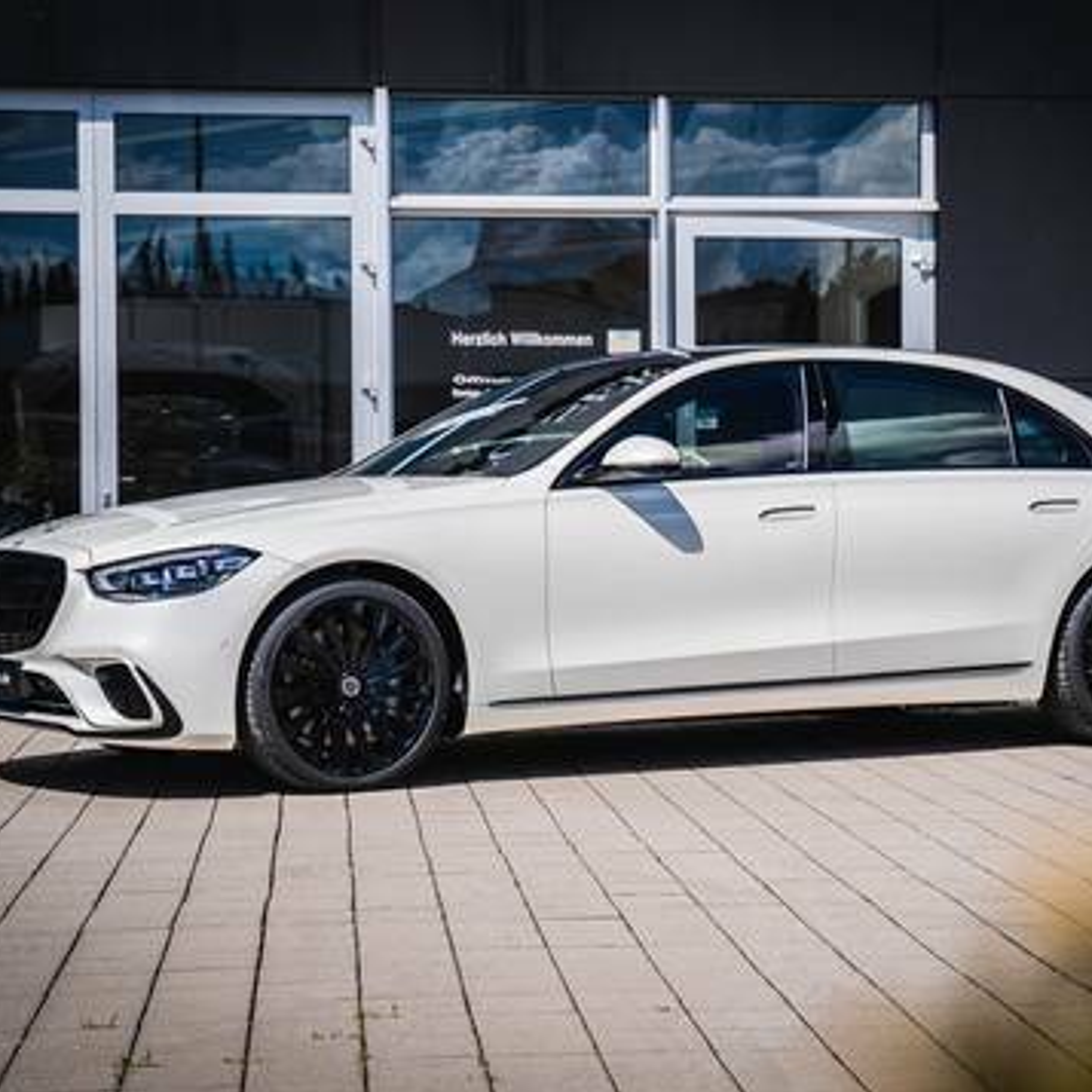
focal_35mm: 72
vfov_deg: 24.0
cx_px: 606
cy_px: 548
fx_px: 2570
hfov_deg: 24.0
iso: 400
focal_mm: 56
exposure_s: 1/800
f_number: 5.6
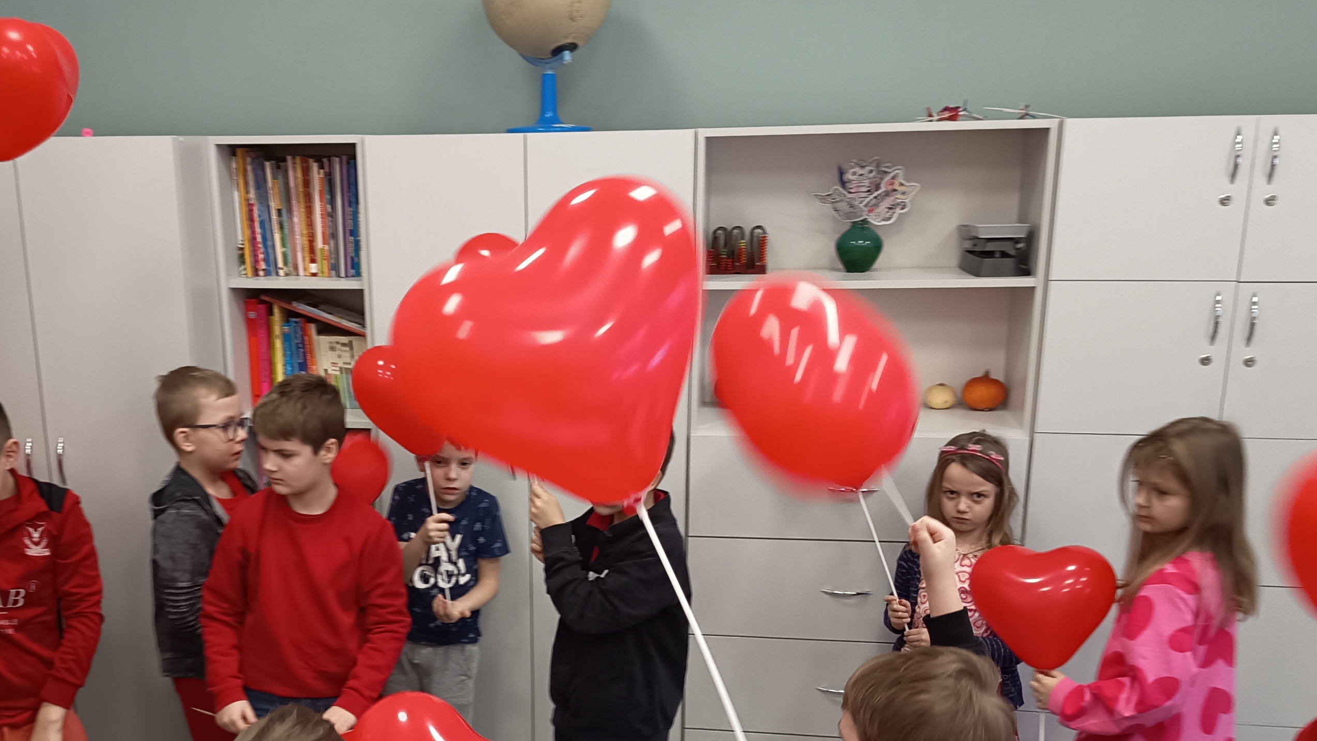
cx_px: 525
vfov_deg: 28.5
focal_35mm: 41
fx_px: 1432
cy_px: 577
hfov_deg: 49.1
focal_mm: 5.27
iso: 430
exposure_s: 1/33.3
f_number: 1.7
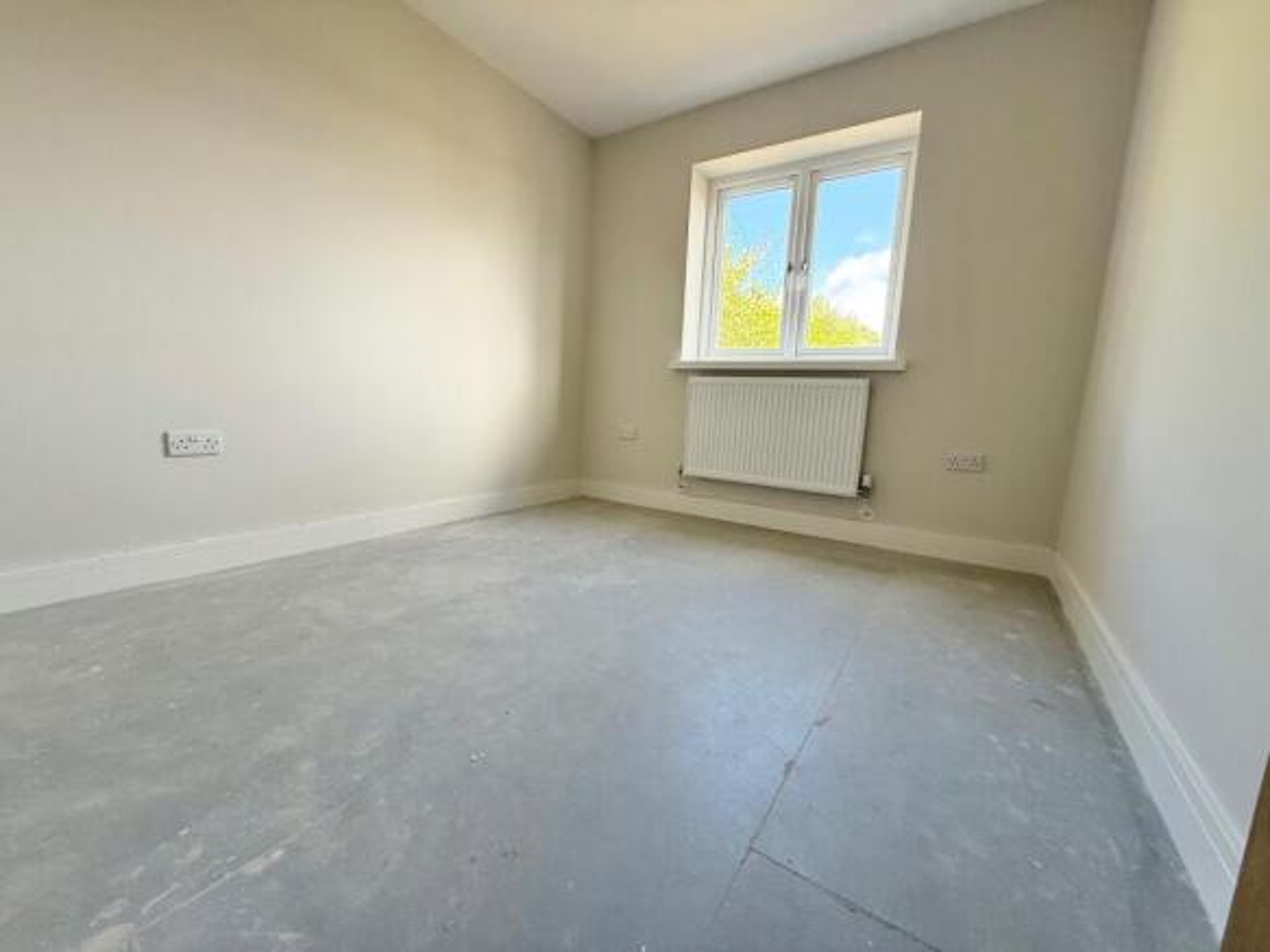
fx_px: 514
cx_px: 635
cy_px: 476
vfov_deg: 85.7
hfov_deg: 102.1
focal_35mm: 14
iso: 125
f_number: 2.2
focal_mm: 2.22
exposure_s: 1/99
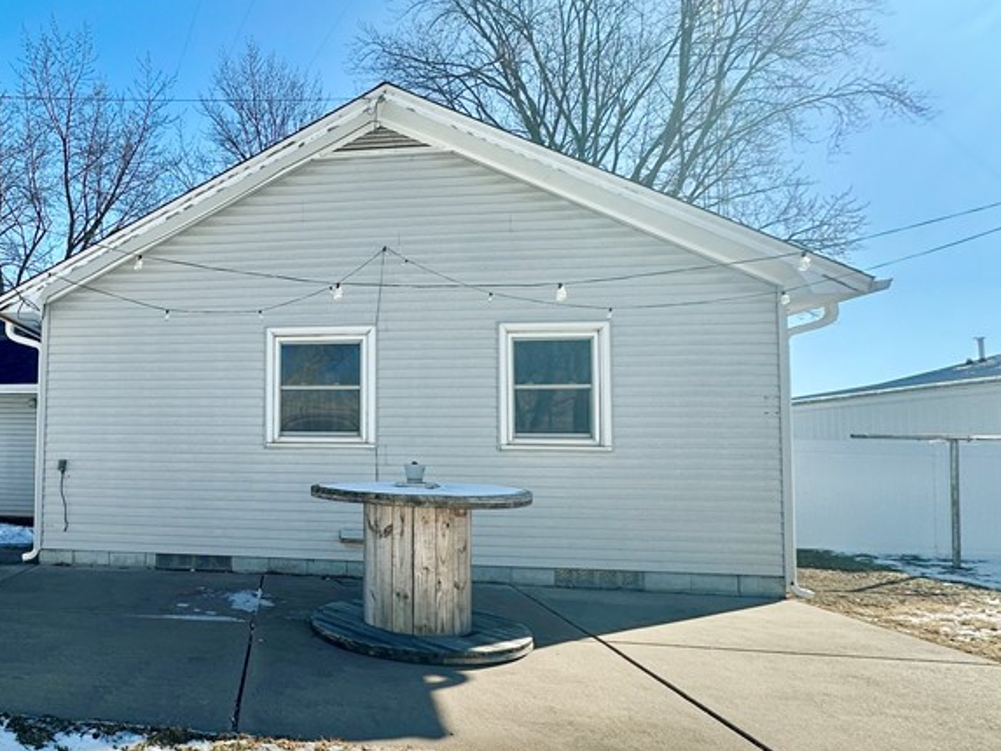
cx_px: 157
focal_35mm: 25
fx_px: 723
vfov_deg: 54.7
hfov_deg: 61.7
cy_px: 423
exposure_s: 1/1208
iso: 50
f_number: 2.2
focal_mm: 2.22
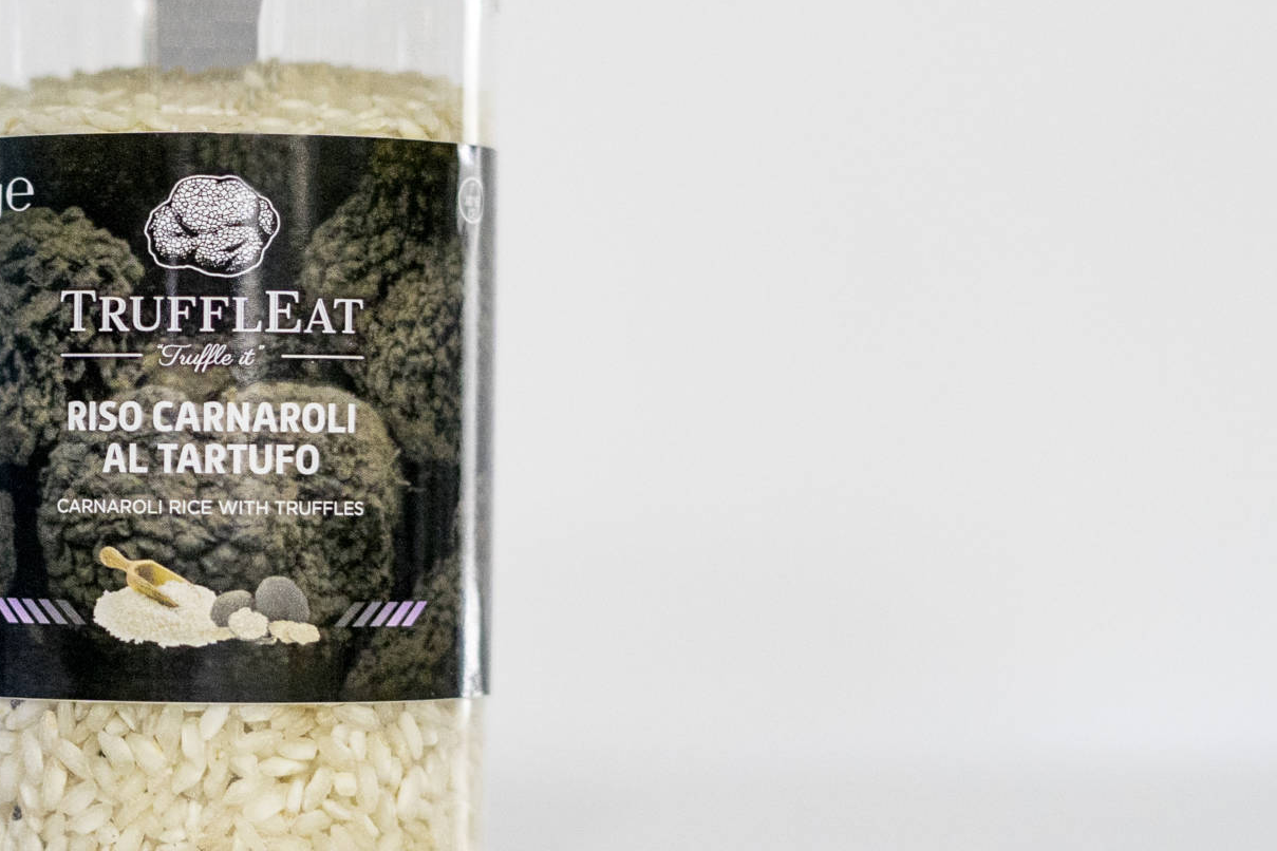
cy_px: 330
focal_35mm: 127
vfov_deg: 10.8
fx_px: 4505
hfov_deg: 16.0
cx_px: 221
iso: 4000
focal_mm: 50
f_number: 2.5
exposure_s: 1/125
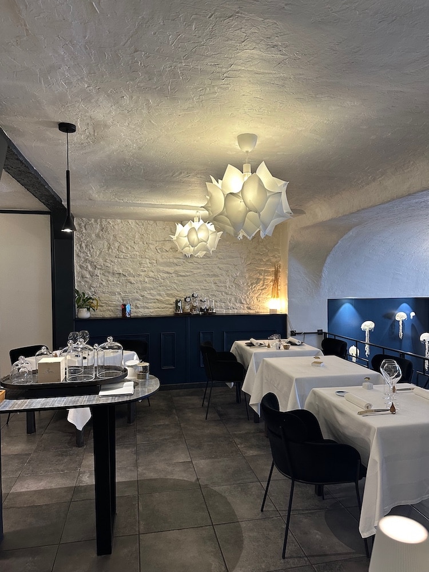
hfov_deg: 56.8
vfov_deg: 71.6
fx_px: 397
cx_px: 214
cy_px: 286
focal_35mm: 24
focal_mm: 6.86
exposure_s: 1/50
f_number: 1.78
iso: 250
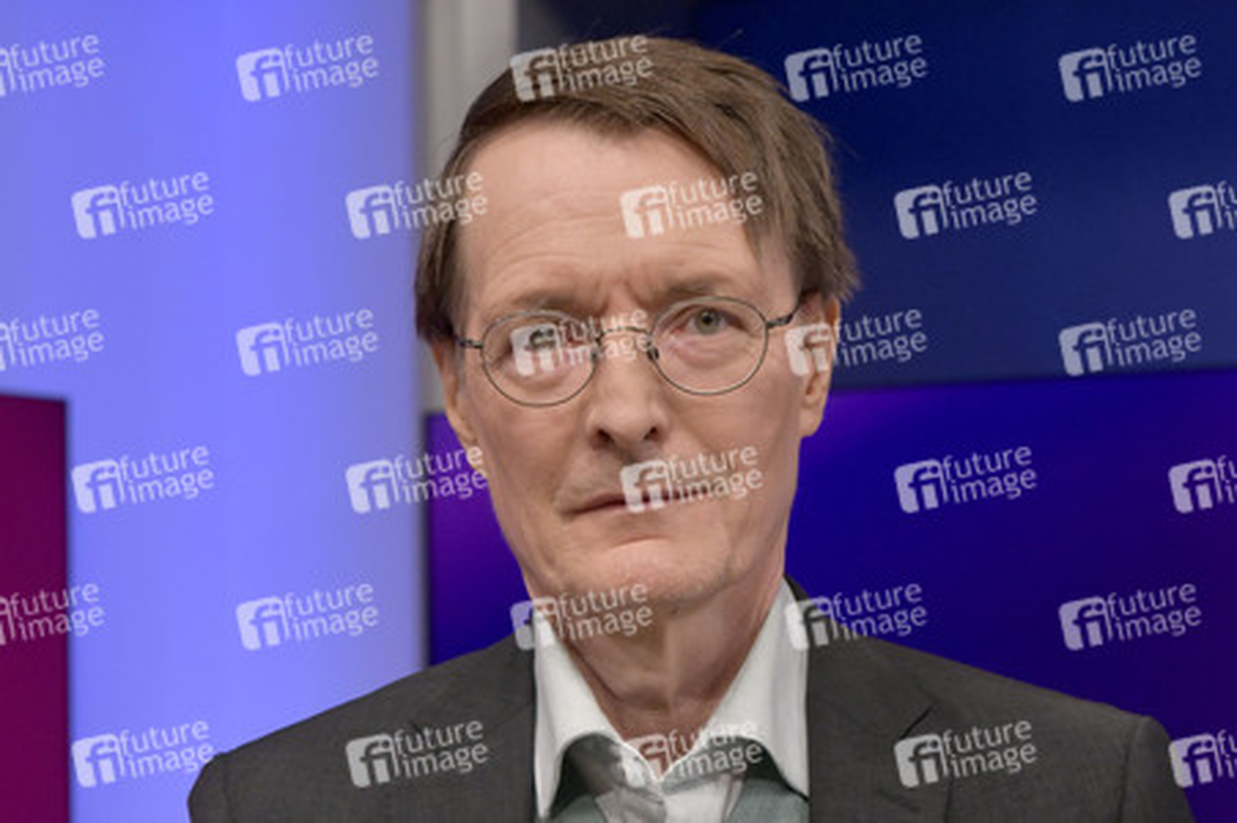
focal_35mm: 56
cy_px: 412
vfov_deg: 24.2
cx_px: 618
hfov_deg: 35.7
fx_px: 1923
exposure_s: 1/250
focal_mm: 56
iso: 1600
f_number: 5.6
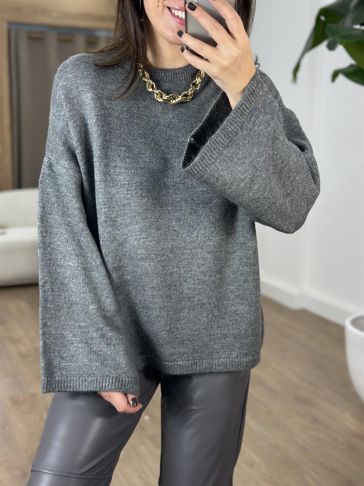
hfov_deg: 30.3
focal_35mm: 48
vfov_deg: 39.7
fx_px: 673
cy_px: 243
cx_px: 182
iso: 100
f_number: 1.78
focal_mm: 6.86
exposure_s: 1/100
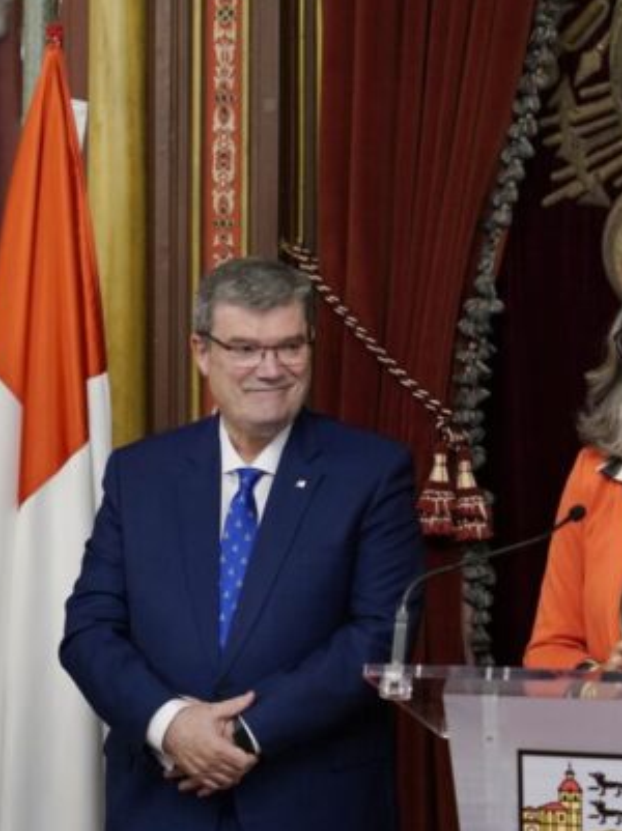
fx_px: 3407
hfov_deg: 10.3
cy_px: 425
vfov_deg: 13.9
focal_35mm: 142
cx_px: 634
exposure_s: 1/320
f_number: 3.2
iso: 2500
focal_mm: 85
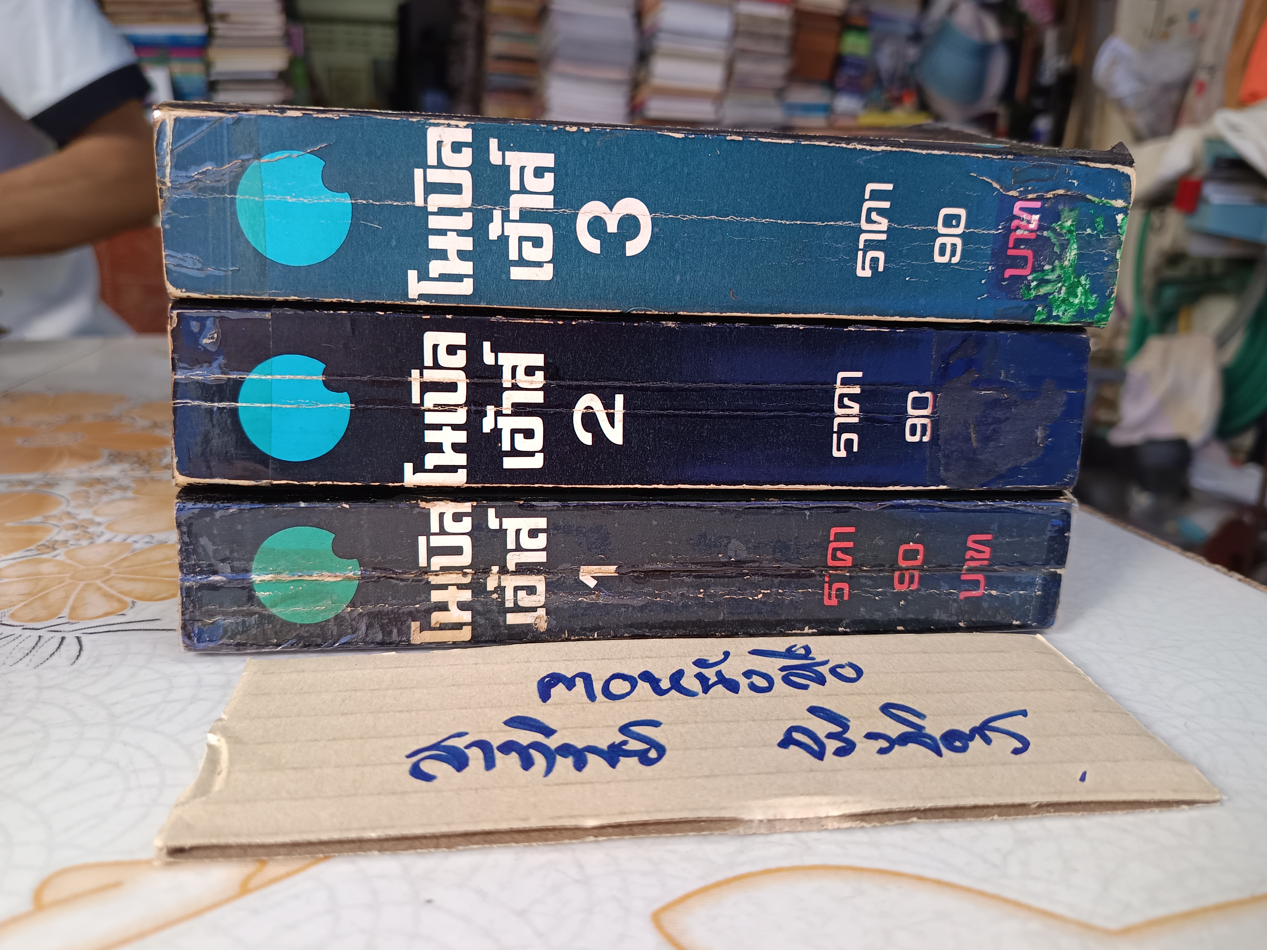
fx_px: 915
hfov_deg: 69.4
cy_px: 461
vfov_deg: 54.9
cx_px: 632
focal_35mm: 25
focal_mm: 5.31
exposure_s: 1/50
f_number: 1.7
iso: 661
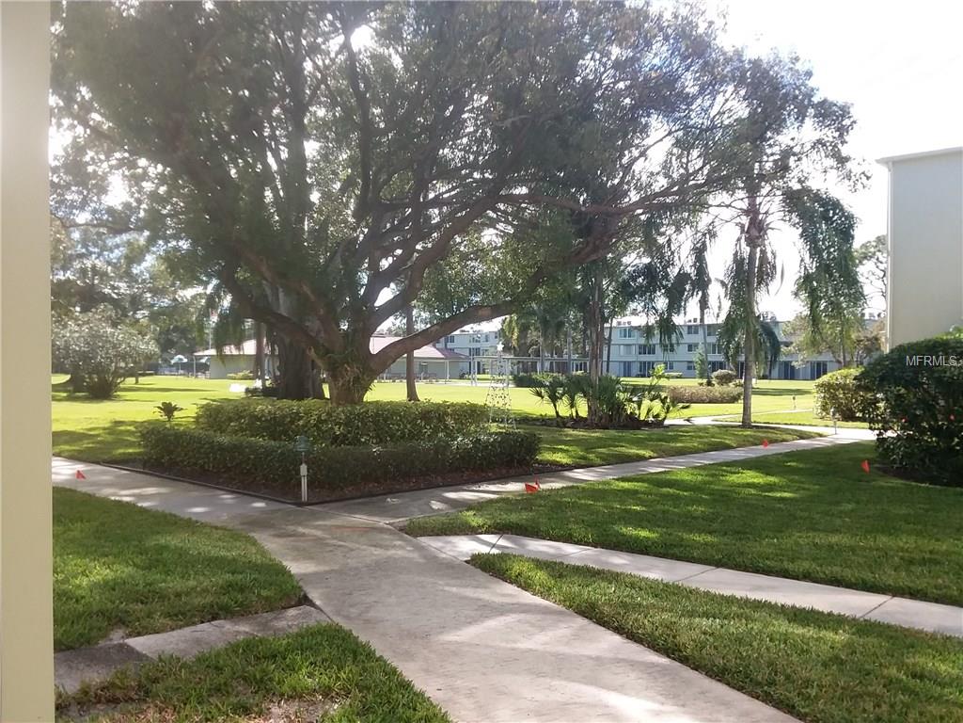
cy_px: 362
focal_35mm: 29
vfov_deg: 48.2
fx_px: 807
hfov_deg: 61.7
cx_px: 482
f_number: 1.9
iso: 40
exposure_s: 1/474
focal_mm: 2.47
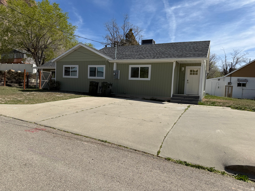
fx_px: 177
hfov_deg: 71.6
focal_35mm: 24
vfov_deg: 56.8
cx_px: 128
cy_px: 96
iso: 80
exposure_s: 1/6173
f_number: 1.78
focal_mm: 6.76
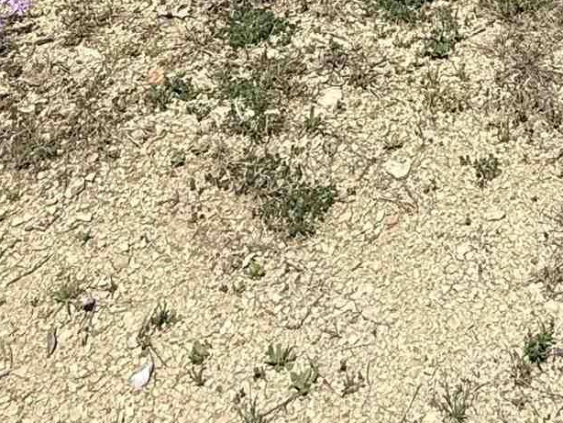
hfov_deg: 25.8
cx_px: 612
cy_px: -532
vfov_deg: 14.9
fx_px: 1139
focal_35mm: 70
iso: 50
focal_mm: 2.22
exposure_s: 1/2024
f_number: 2.2
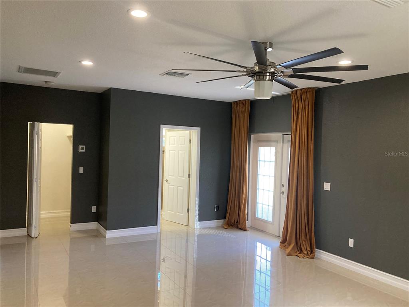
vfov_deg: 49.7
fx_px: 331
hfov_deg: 63.4
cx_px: 204
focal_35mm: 28
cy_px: 154
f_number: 1.8
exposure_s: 1/60
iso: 160
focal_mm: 3.99
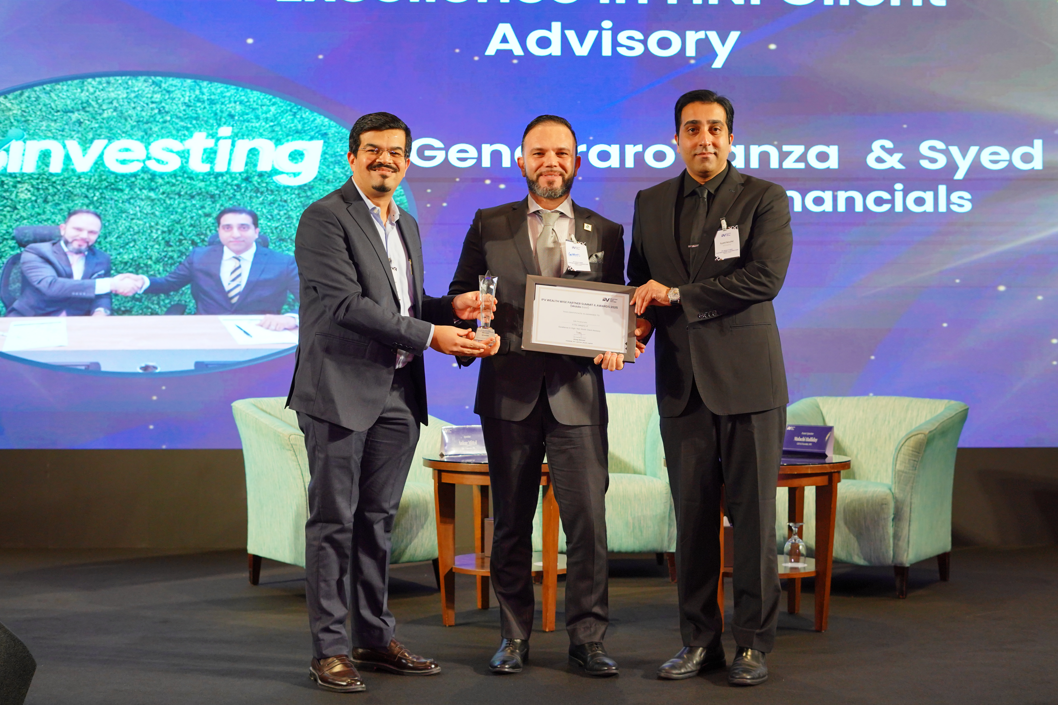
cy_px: 351
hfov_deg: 38.9
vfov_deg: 26.5
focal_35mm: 51
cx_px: 534
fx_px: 1499
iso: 1600
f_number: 4
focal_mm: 50
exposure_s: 1/160
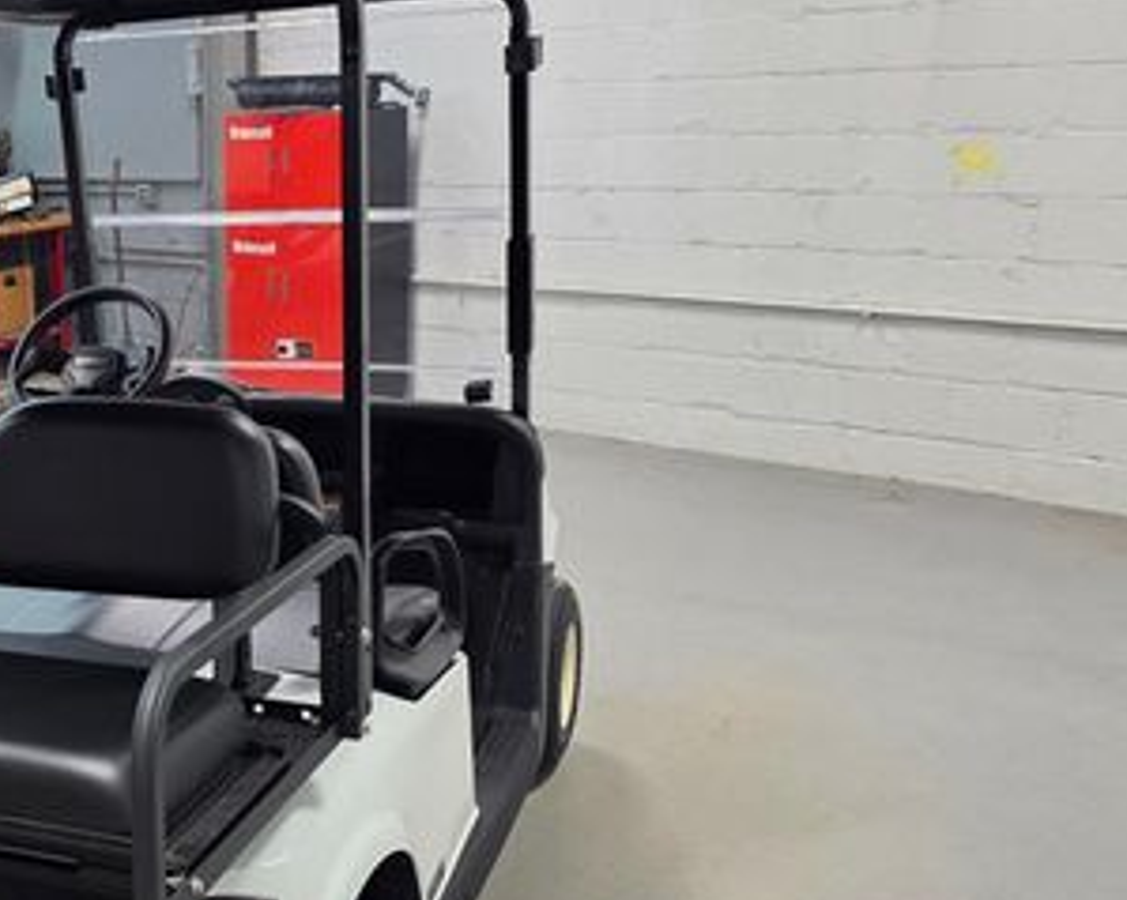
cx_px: 11
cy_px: 591
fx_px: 1601
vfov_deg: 31.2
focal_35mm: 48
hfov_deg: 35.3
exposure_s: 1/120
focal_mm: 6.3
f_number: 1.7
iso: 100
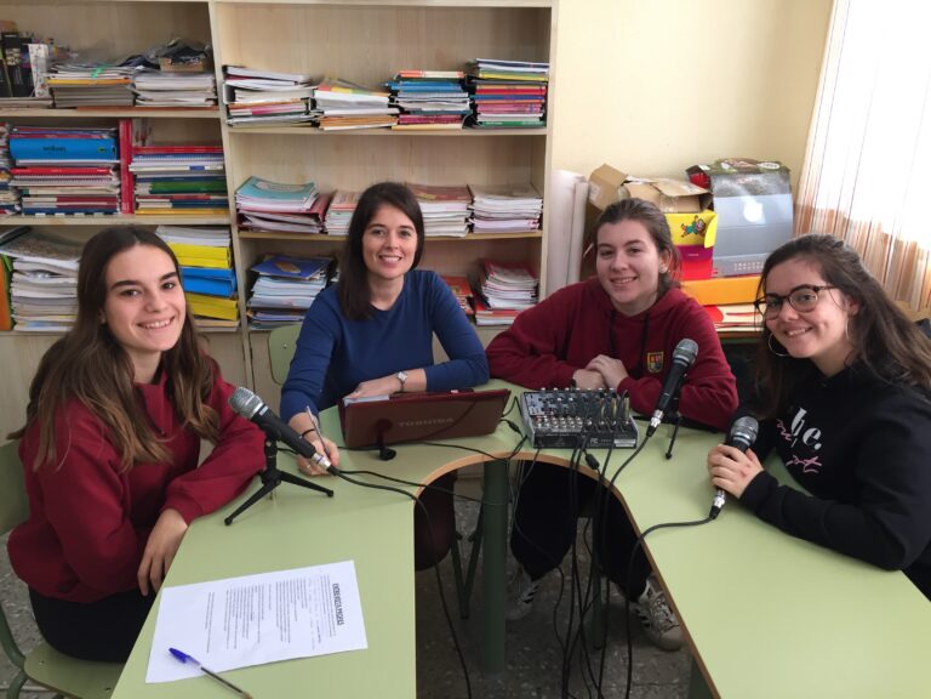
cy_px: 350
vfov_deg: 48.2
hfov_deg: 61.7
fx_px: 780
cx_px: 466
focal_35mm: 29
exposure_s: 1/33
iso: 80
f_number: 2.2
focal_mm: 4.15
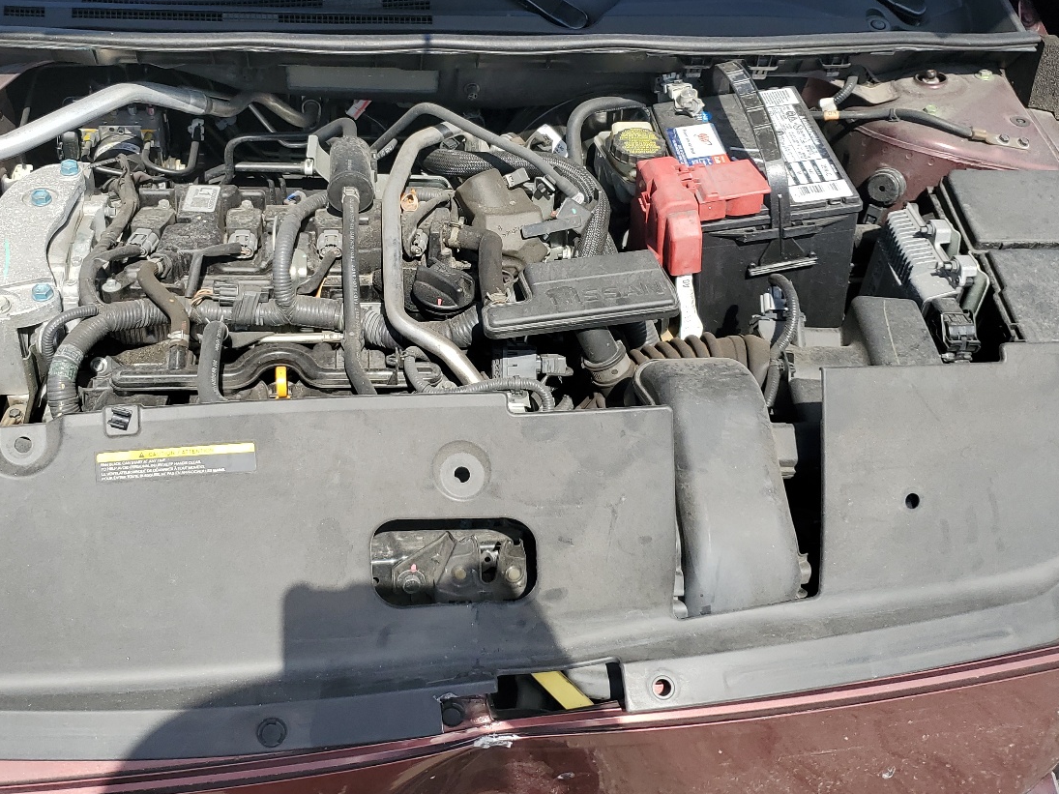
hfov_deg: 48.7
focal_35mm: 38
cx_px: 429
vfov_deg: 37.5
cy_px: 292
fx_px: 1162
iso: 50
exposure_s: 1/1667
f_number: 1.5
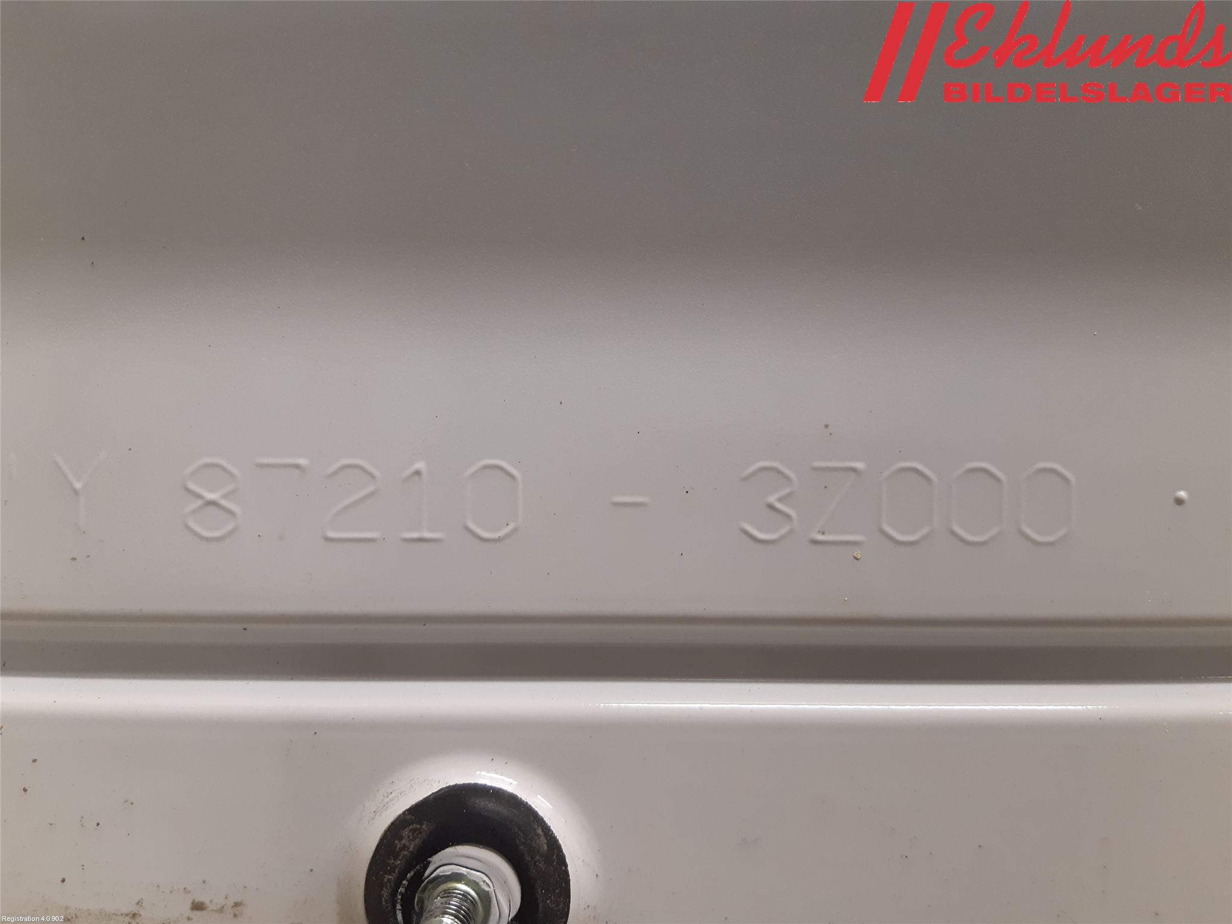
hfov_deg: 67.3
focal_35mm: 26
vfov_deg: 53.1
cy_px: 462
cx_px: 616
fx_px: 925
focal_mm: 3.93
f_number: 1.7
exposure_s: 1/50
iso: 125
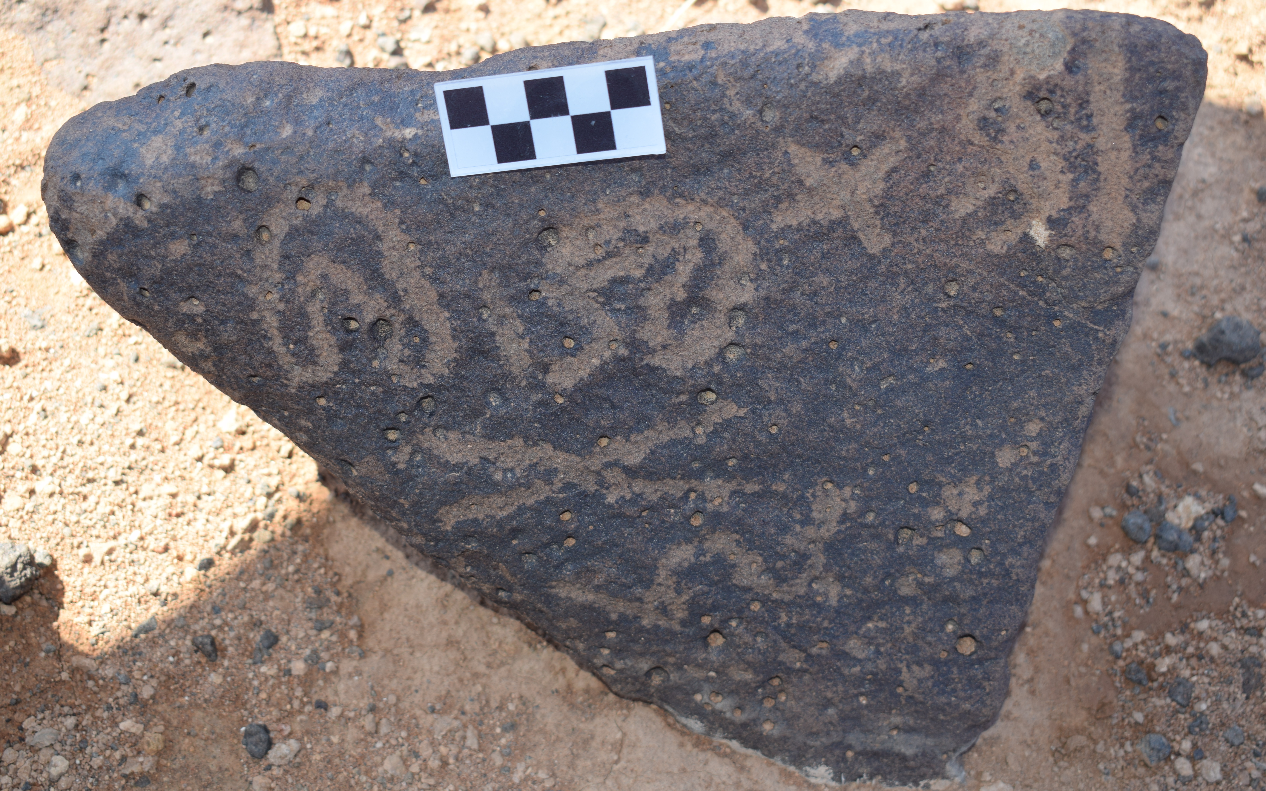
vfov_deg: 23.8
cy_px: 384
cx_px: 633
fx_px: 1881
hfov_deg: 37.2
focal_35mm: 55
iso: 110
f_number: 5.6
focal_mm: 35
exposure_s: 1/125
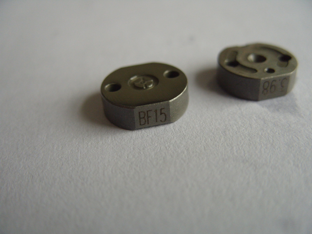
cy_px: 117
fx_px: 315
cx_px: 156
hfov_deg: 52.6
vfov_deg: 40.7
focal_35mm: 35
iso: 160
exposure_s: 1/45
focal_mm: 7.8
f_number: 2.8
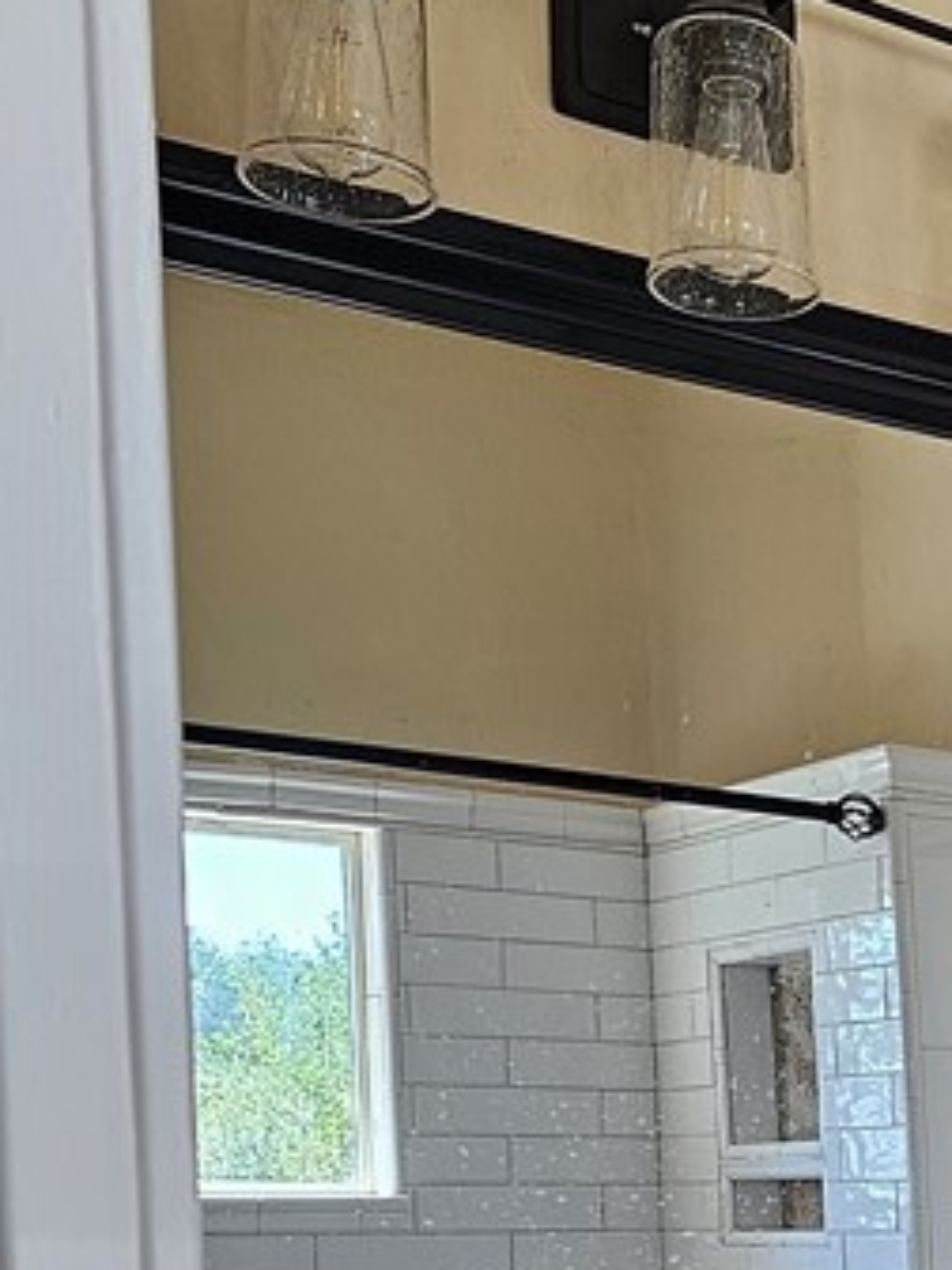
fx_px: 2567
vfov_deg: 25.5
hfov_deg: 19.3
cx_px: 1254
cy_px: 1436
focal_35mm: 70
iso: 160
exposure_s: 1/207
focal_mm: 6.3
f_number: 1.7
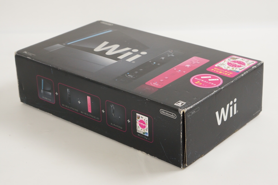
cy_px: 92
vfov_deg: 18.2
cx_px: 139
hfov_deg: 27.0
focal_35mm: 75
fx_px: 579
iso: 800
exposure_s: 1/80
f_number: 6.3
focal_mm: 50
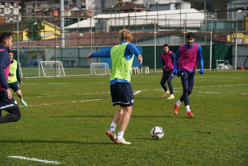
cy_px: 83
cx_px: 124
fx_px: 792
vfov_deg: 11.9
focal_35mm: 115
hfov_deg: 17.8
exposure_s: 1/2500
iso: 640
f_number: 5.6
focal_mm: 115
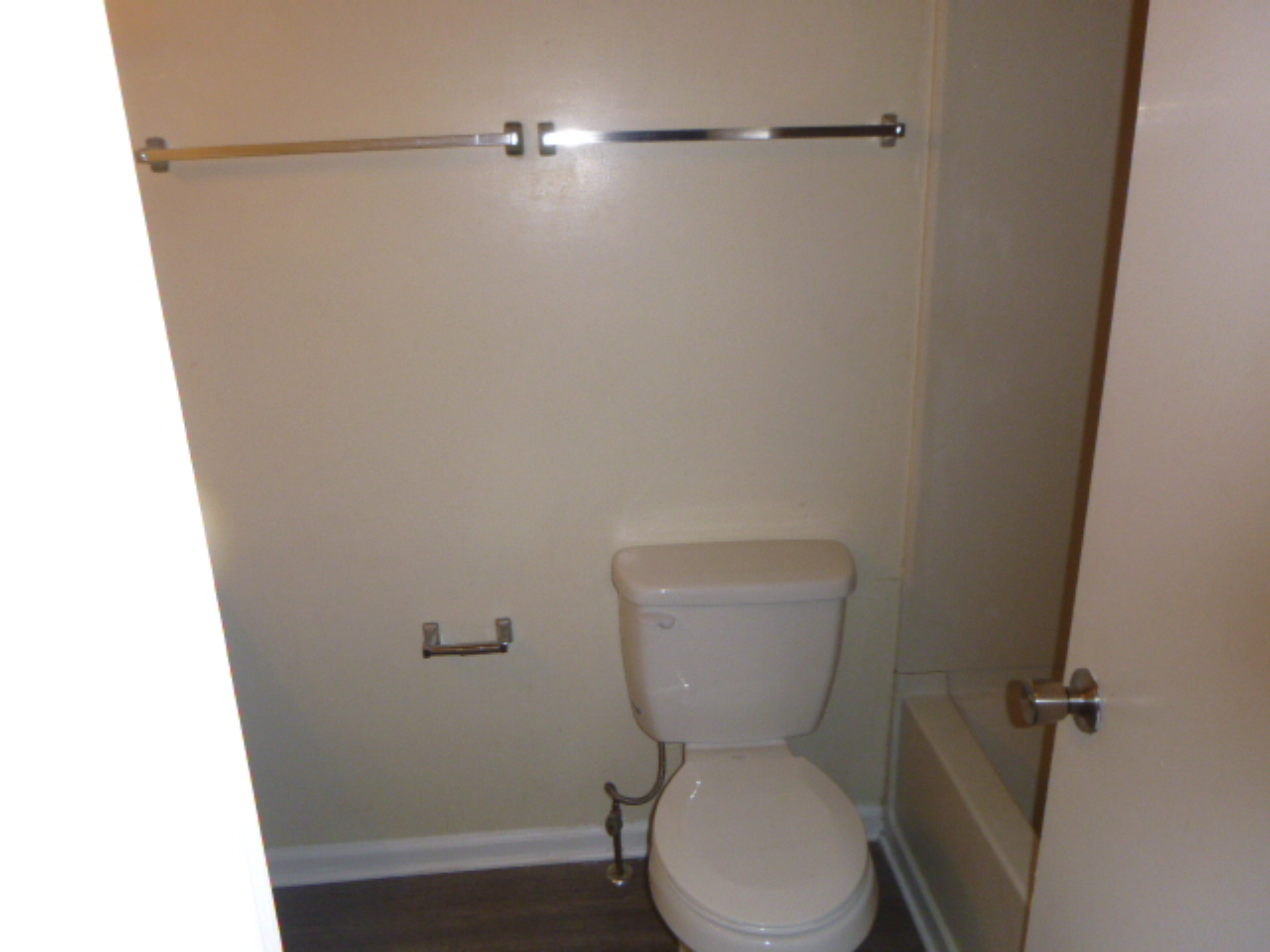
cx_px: 635
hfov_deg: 69.4
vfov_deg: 54.9
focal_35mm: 25
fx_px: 917
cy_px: 476
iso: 125
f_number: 3.9
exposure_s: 1/60
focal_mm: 4.5
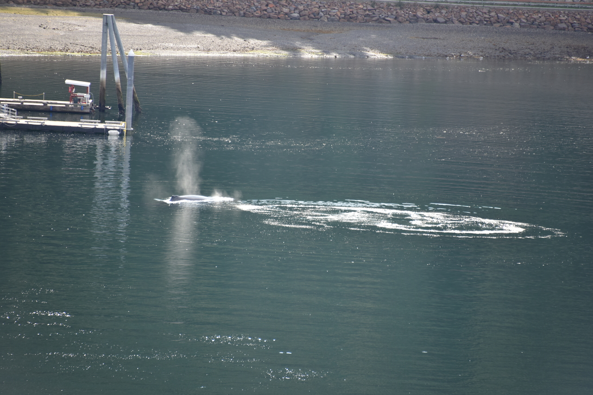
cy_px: 198
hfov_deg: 6.9
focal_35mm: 300
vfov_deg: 4.6
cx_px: 296
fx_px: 4942
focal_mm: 300
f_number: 5.6
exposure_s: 1/640
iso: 450
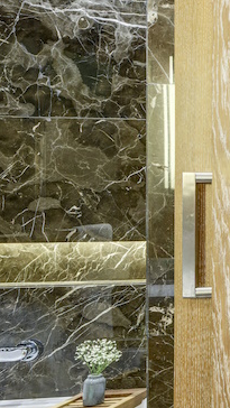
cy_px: 188
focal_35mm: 58
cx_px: 670
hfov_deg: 11.8
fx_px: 628
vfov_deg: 36.0
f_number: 11
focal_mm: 14
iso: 100
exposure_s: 1.6
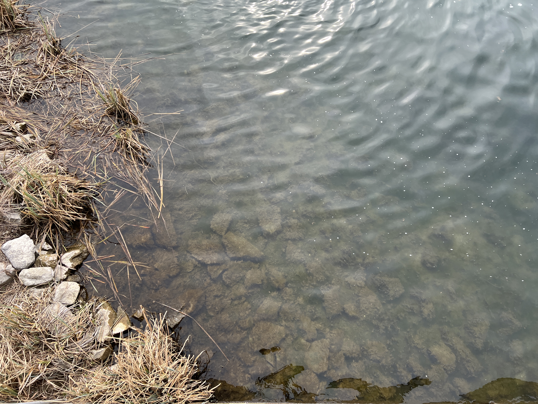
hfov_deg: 67.3
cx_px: 269
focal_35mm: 26
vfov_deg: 53.1
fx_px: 404
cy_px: 202
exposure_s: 1/932
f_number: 1.5
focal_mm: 5.7
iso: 50
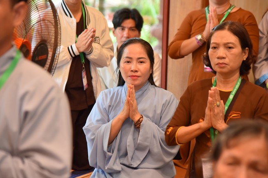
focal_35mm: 120
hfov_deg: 17.1
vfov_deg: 11.4
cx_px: 134
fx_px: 893
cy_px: 89
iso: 1600
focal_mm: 120
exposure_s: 1/125
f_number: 4.5
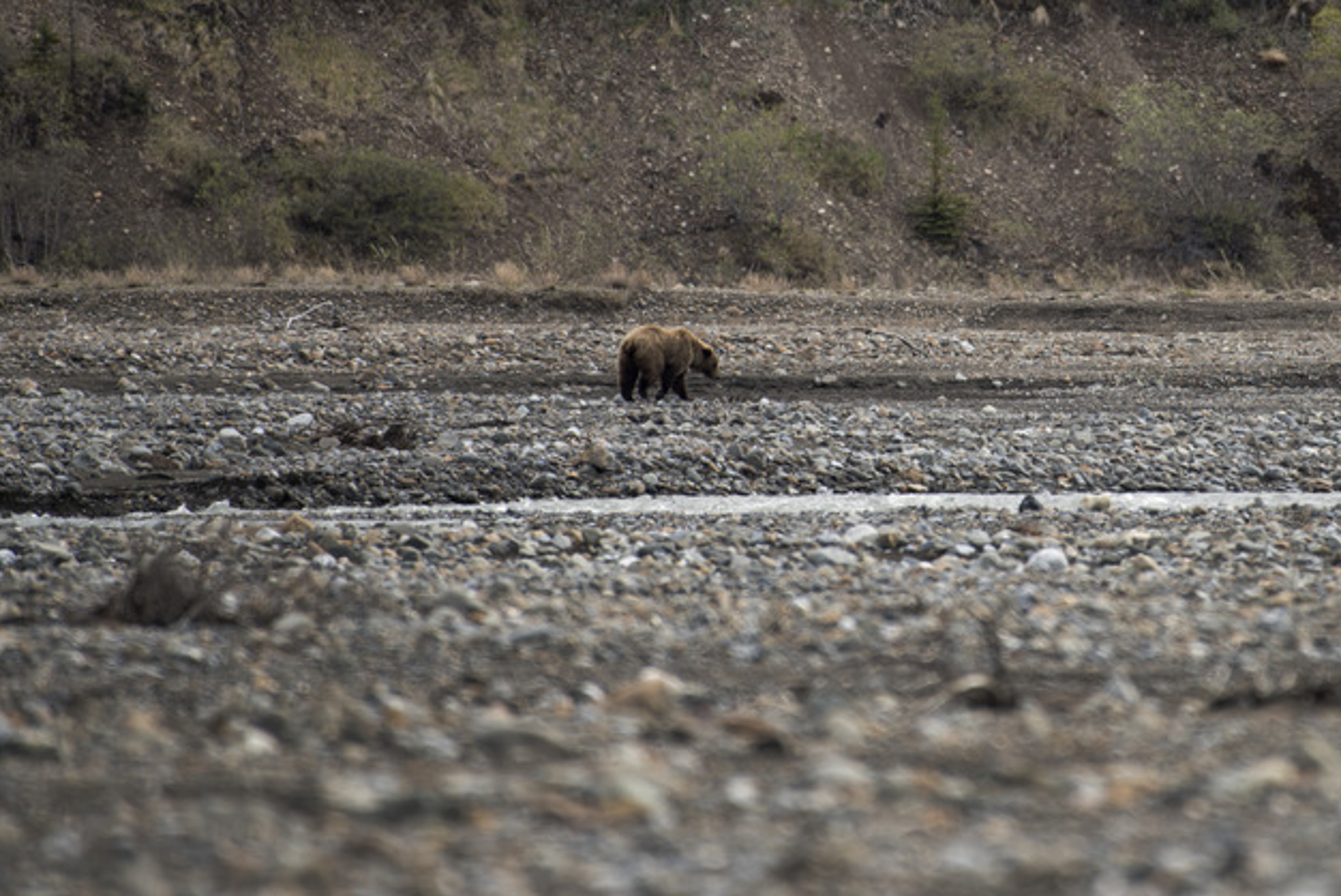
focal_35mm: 798
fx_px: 29738
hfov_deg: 2.6
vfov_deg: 1.7
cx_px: 1004
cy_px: 230
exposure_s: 1/500
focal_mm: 500
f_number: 5.6
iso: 320
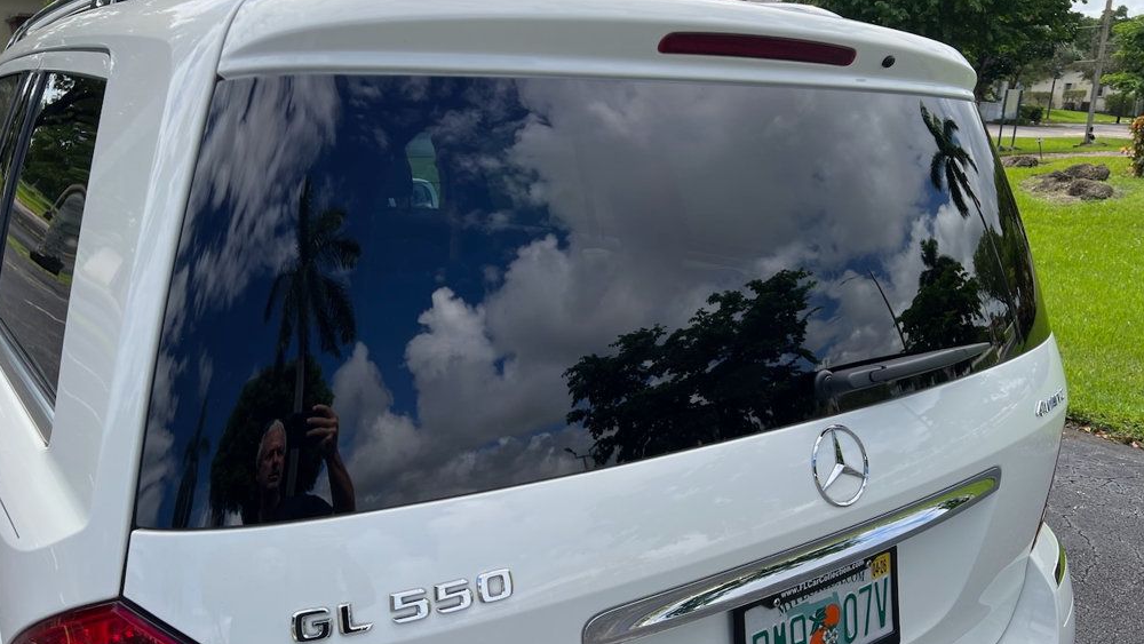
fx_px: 880
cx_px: 578
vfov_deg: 40.1
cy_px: 381
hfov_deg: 66.1
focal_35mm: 29
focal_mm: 5.7
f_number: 1.5
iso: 50
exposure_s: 1/2252
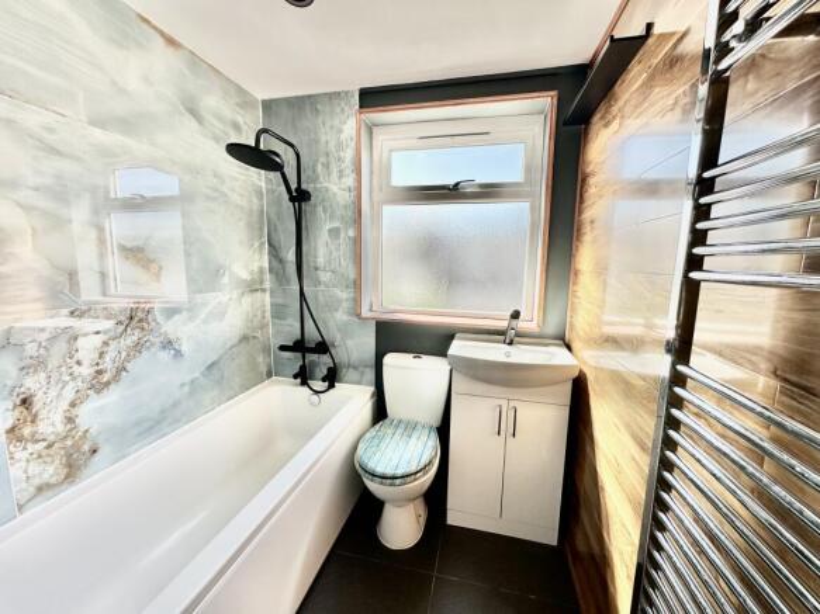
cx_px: 410
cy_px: 307
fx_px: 332
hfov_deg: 102.1
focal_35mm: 14
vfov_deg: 85.7
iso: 40
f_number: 2.2
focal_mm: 2.22
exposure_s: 1/243
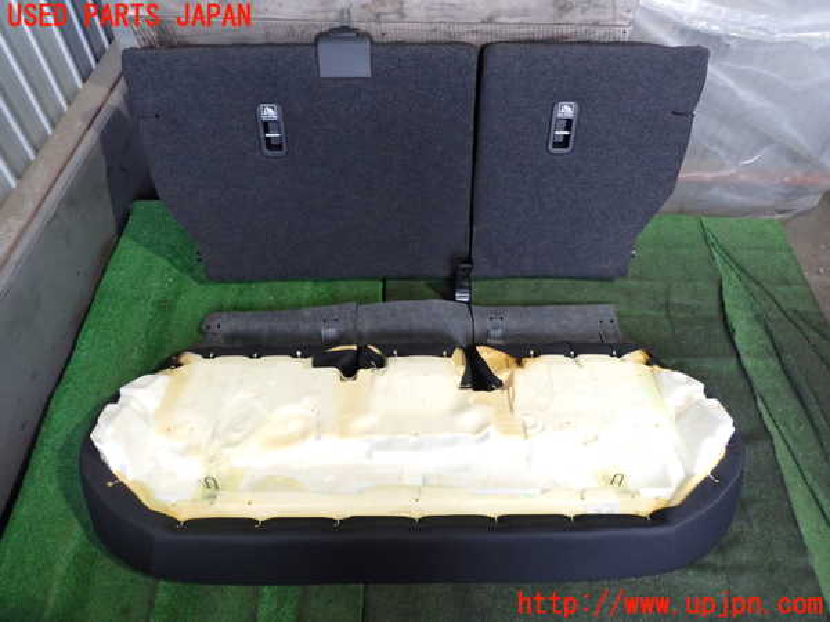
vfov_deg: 54.9
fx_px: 599
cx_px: 415
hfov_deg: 69.4
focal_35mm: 25
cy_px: 311
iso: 400
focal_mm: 4.5
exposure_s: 1/30
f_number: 2.8
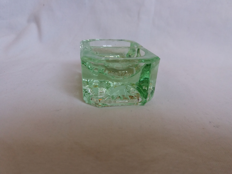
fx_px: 188
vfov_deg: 49.7
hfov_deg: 63.4
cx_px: 116
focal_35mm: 28
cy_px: 87
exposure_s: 1/120
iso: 100
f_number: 1.9
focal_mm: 3.7
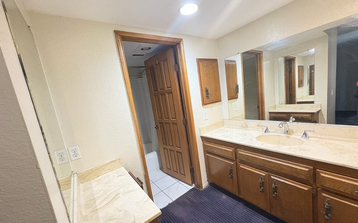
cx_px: 179
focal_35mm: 15
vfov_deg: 74.7
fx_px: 146
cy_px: 117
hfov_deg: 101.5
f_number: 2.2
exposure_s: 1/60
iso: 640
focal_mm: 2.22
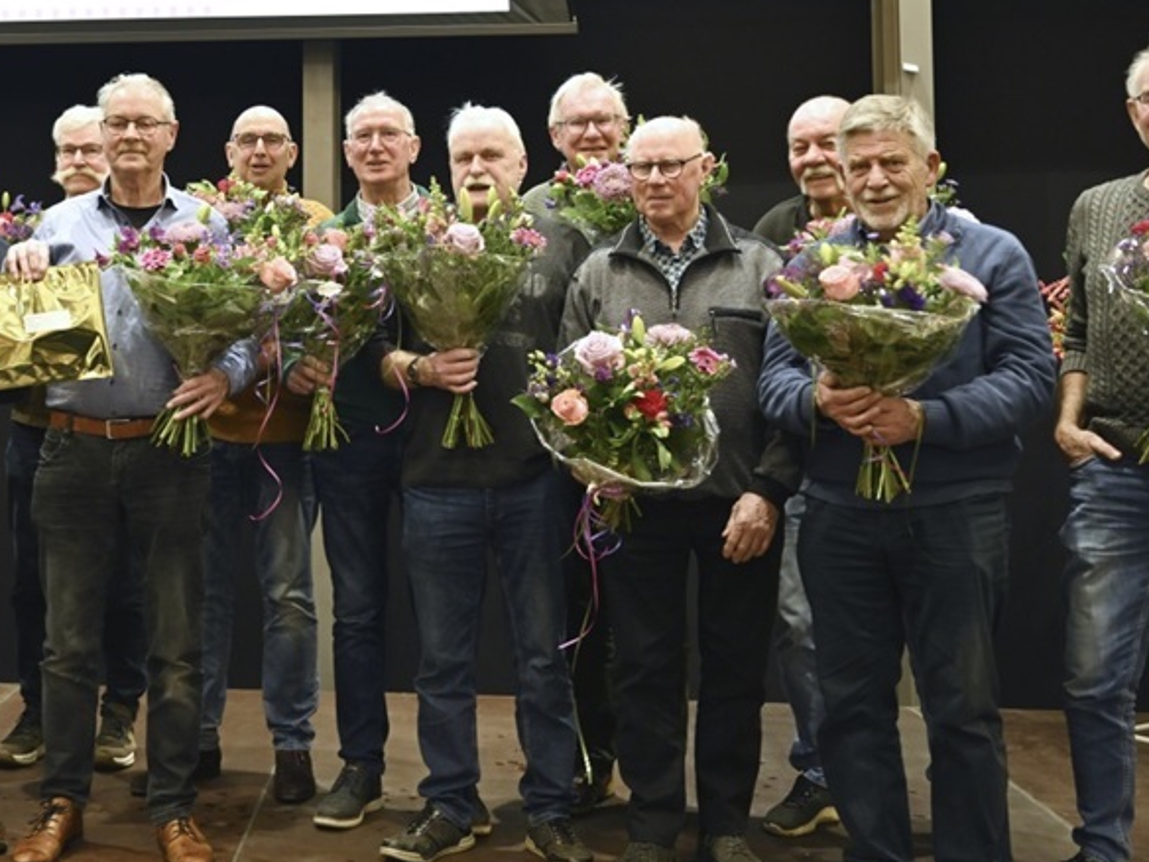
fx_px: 1328
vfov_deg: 35.9
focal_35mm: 40
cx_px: 372
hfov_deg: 46.0
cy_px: 390
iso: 220
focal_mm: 24
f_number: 2.8
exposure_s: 1/15
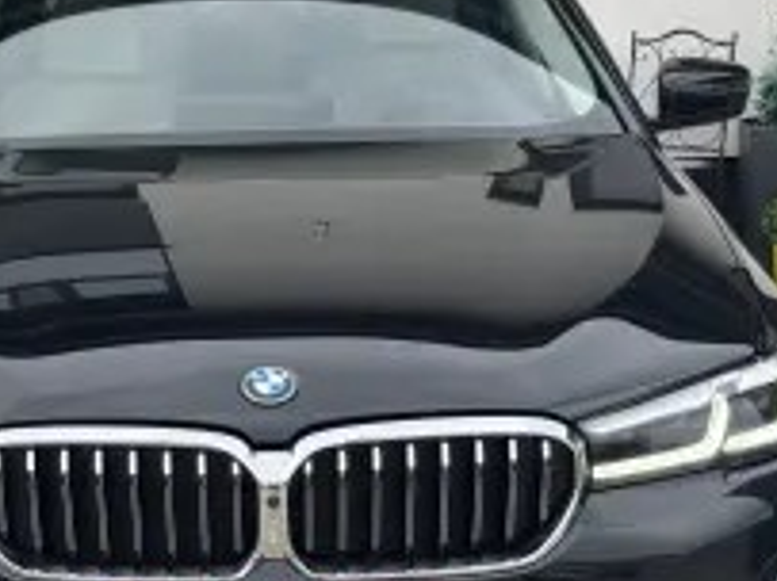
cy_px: 333
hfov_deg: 22.9
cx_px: 222
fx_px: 1907
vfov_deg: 17.3
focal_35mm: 85
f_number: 1.78
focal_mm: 6.76
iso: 64
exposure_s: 1/1818
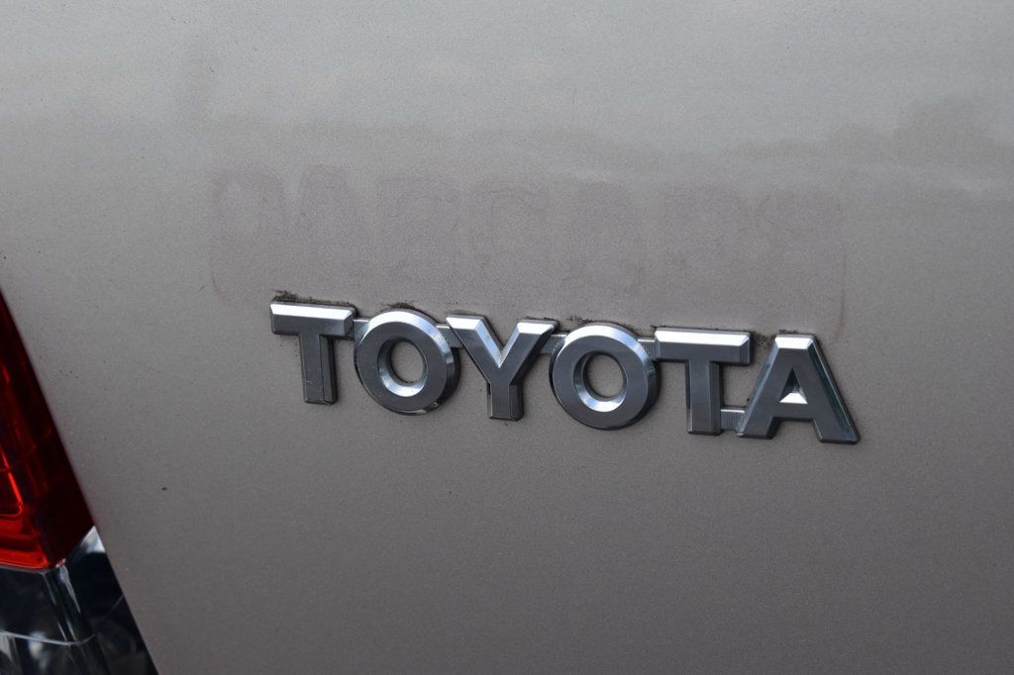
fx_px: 2323
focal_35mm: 82
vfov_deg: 16.5
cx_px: 507
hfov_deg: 24.6
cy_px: 338
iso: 400
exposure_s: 1/400
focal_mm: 55
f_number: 11
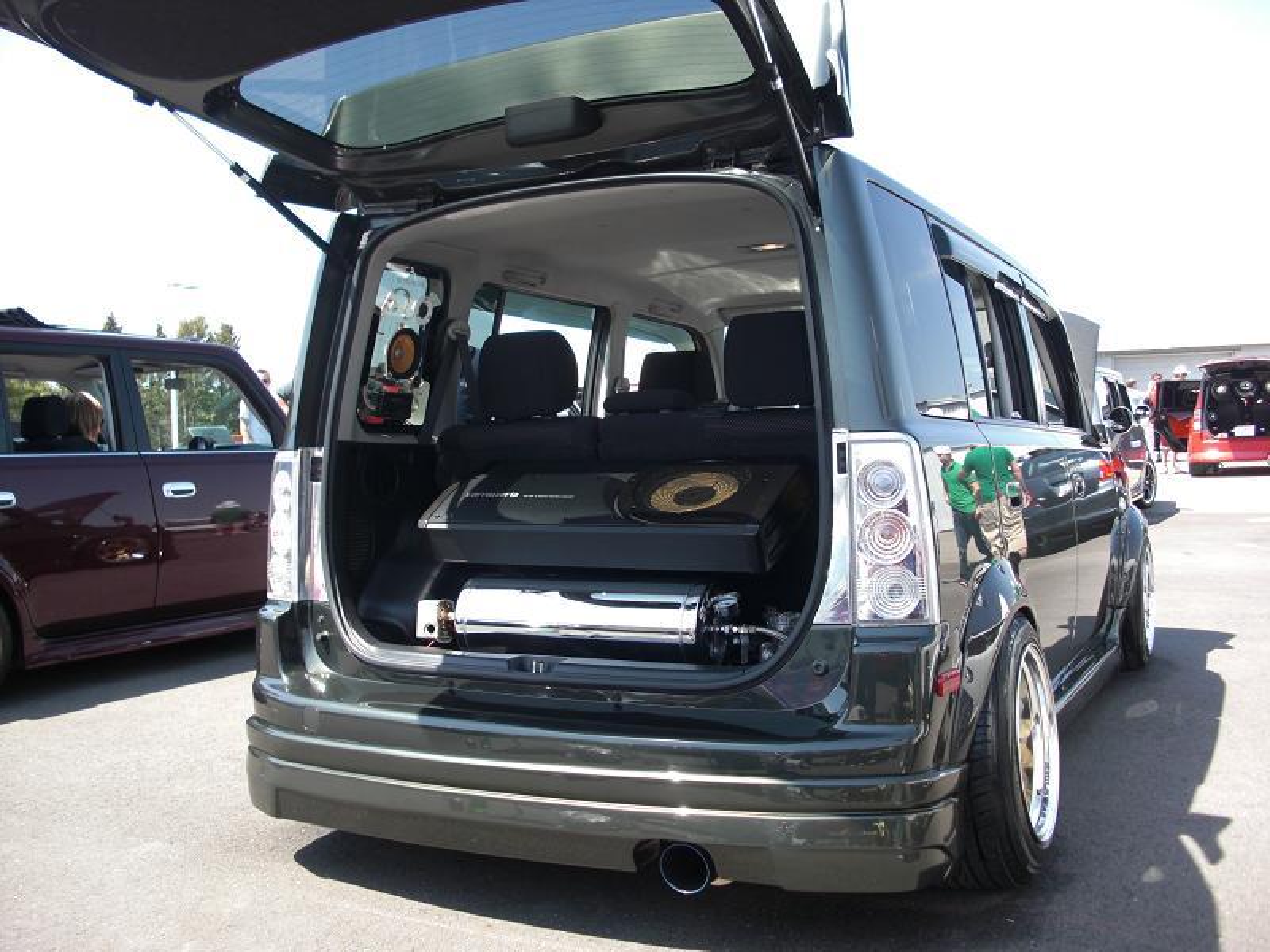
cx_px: 635
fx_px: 1321
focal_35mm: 36
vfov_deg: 39.7
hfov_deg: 51.4
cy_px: 476
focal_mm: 6.3
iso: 50
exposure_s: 1/200
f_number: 2.8
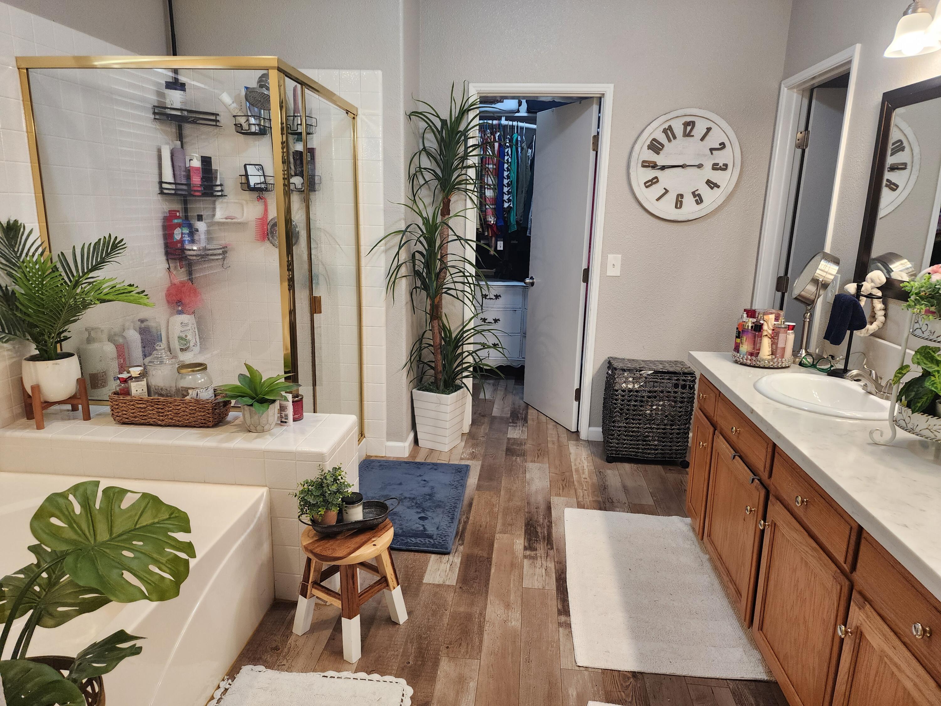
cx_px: 470
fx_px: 625
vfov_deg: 58.9
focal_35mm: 23
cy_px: 353
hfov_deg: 73.9
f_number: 1.8
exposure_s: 1/120
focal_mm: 6.4
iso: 250
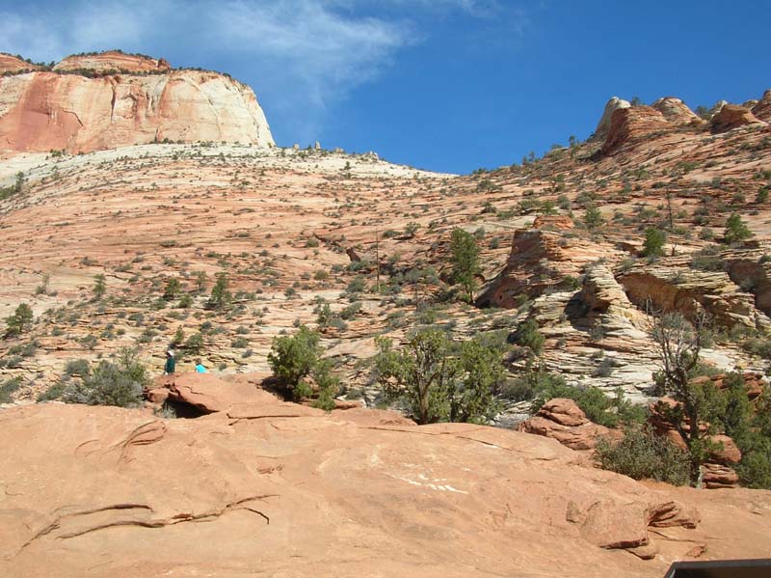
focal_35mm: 35
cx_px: 386
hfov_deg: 52.7
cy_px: 289
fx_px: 779
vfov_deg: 40.7
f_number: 5.6
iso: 50
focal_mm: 5.8
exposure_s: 1/260
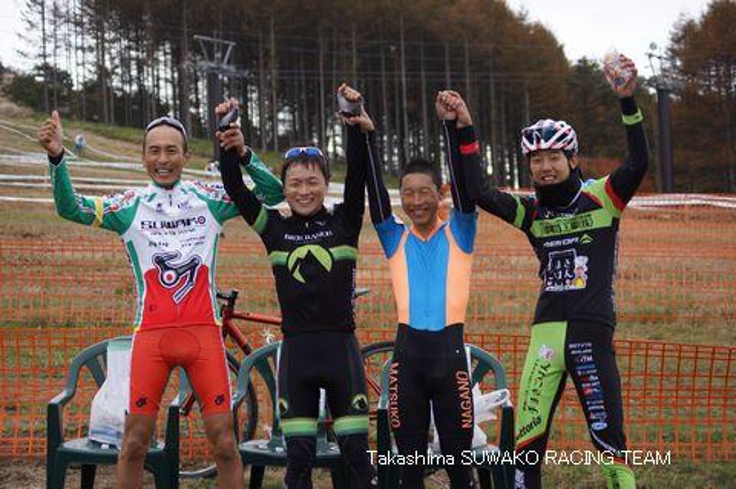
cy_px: 244
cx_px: 368
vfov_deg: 16.5
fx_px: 1685
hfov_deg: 24.6
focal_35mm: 82
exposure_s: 1/160
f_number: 4
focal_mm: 55
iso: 100
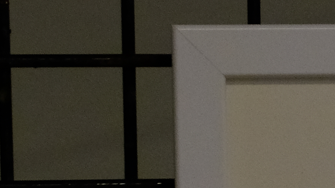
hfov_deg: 5.1
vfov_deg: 2.9
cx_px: 745
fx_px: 3660
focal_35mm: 412
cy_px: 663
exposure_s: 1/56
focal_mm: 38.9
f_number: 5.6
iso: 1600
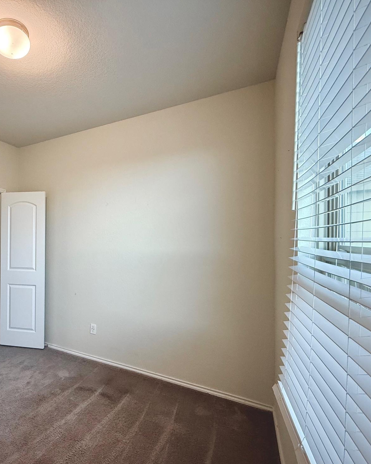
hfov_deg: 64.9
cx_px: 77
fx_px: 261
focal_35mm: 19
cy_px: 239
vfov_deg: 83.3
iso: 320
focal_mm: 2.22
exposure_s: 1/120
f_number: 2.2
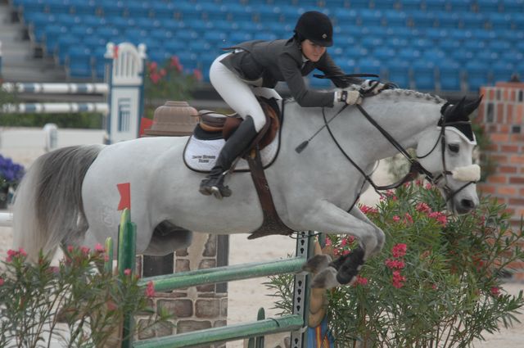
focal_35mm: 495
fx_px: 7196
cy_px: 174
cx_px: 262
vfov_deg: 2.8
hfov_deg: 4.2
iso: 400
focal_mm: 330
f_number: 5.6
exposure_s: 1/500
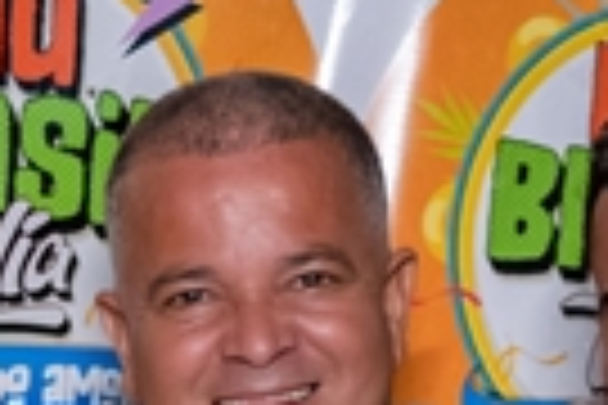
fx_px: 3327
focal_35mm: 197
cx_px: 97
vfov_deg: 6.6
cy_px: 1017
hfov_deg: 10.4
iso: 2500
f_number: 2.8
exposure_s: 1/250
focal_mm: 24
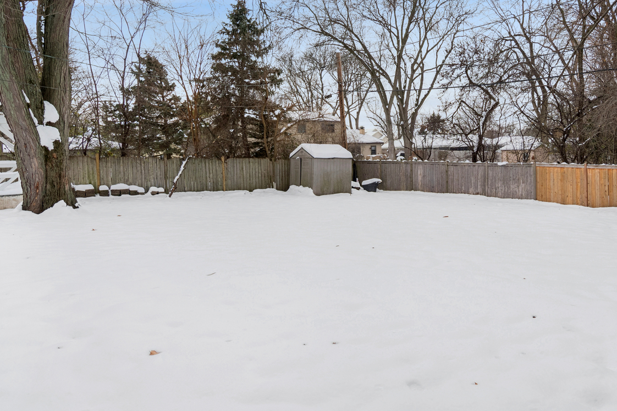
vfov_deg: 49.4
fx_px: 446
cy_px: 175
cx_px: 381
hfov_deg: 68.4
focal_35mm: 26
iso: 320
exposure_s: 1/400
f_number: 8
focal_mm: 12
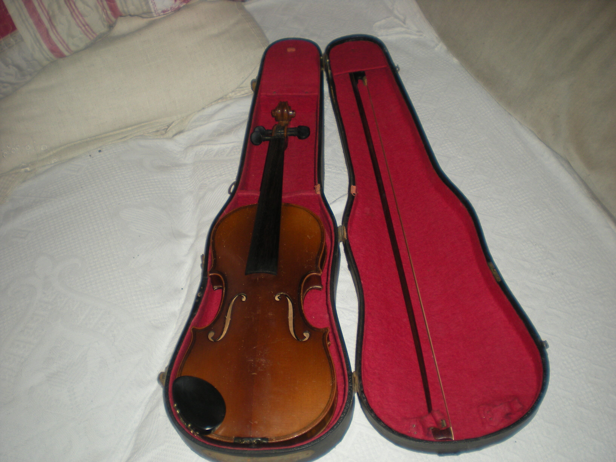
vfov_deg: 37.7
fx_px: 676
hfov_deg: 49.0
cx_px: 308
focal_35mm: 38
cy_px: 231
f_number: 3.1
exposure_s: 1/60
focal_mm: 6.3
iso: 64
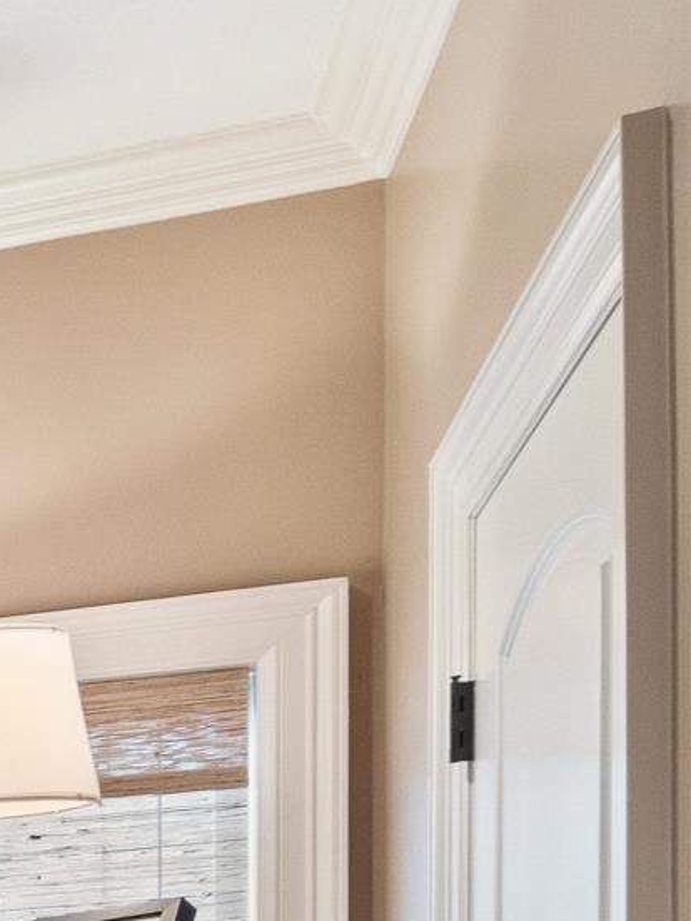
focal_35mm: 91
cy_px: 1226
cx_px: -1712
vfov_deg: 19.7
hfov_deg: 9.5
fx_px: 2422
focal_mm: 17
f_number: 5.6
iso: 2000
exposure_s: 1/8
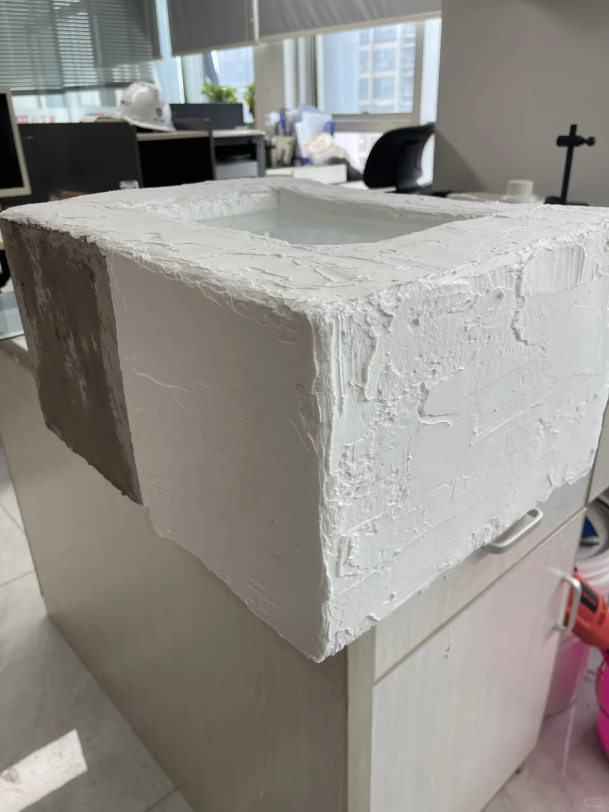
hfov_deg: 54.9
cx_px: 304
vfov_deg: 69.4
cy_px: 406
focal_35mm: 25
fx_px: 586
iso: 50
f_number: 1.6
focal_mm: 5.1
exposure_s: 1/100
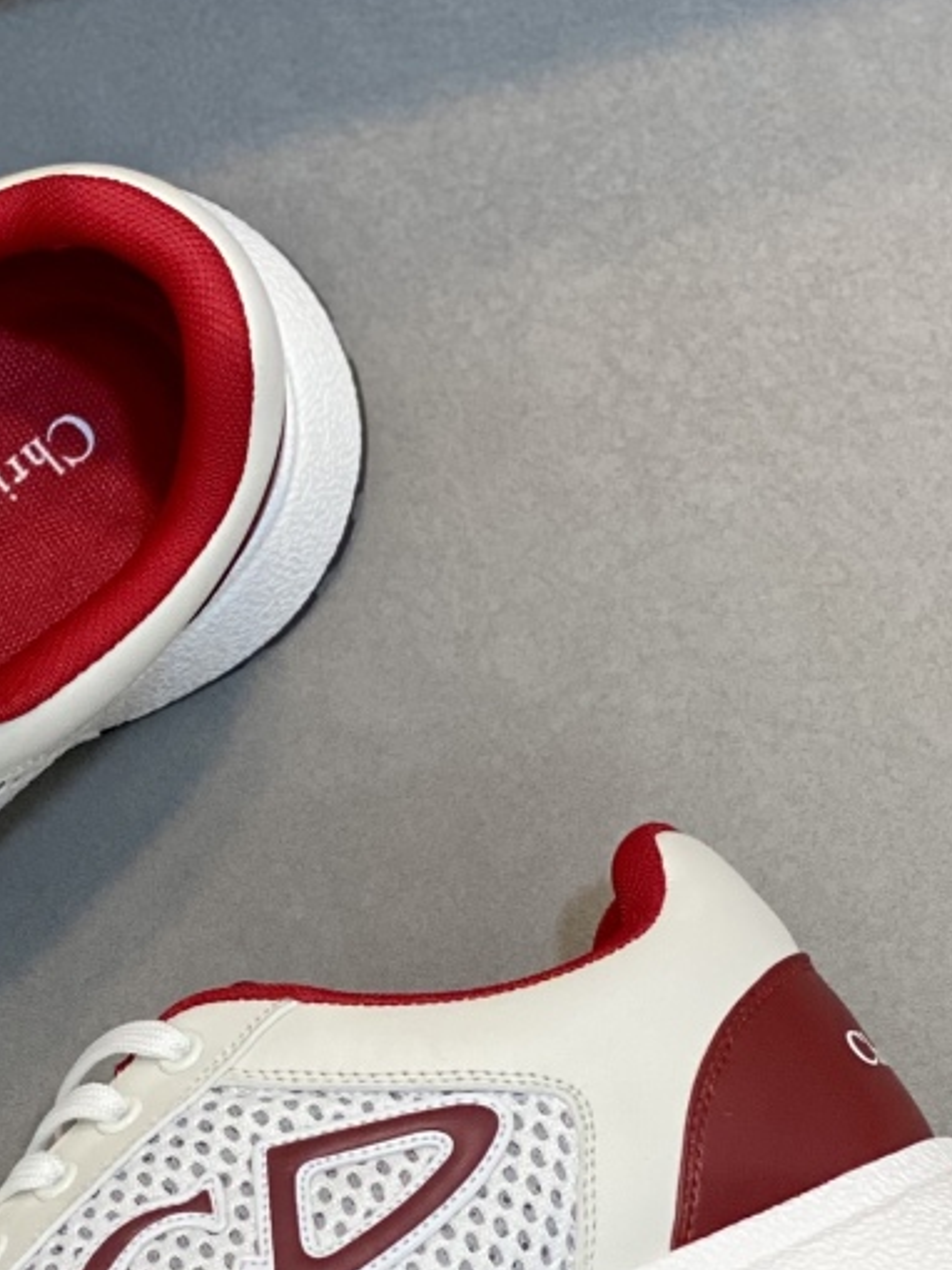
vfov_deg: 13.4
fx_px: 5388
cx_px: -135
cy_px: 981
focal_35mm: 147
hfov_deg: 10.0
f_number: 2
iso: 100
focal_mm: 6
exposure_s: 1/100
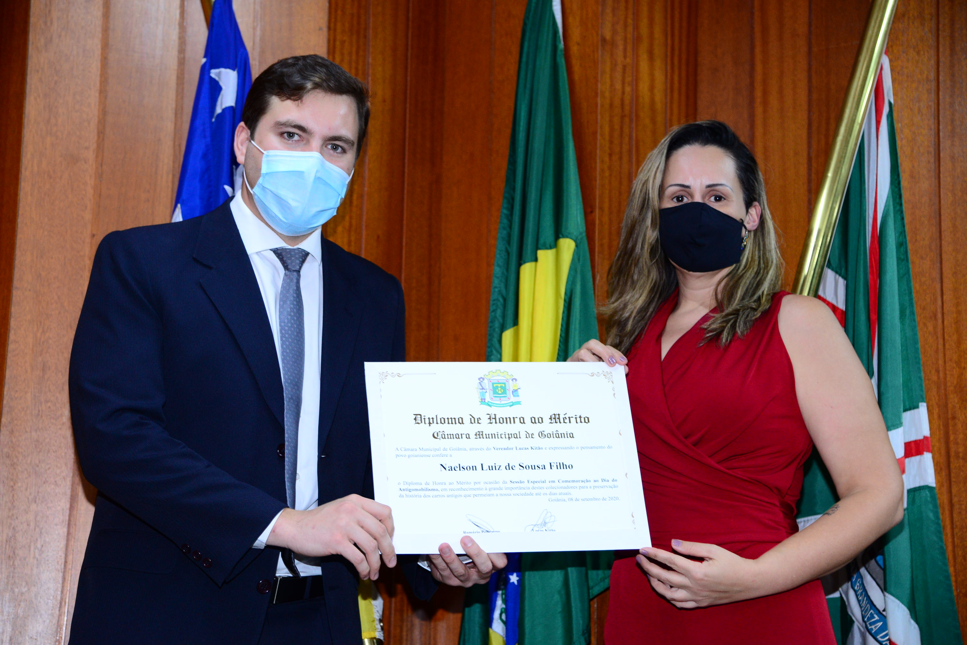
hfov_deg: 30.5
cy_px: 322
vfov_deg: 20.6
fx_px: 1773
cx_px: 484
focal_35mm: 66
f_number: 4
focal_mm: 66
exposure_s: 1/60
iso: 1600
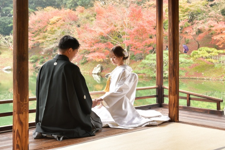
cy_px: 53
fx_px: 356
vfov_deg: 23.7
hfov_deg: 35.1
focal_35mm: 57
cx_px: 118
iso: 640
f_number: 5.6
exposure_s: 1/100
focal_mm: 44
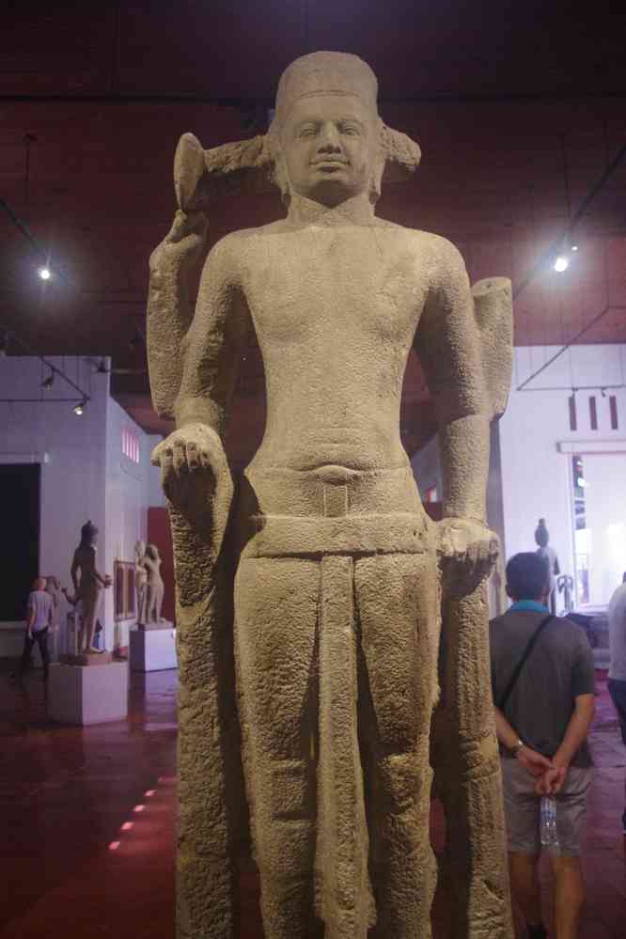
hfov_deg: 41.7
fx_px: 822
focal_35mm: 32
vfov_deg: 59.5
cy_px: 470
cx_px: 313
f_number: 4
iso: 3200
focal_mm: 21
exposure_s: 1/50
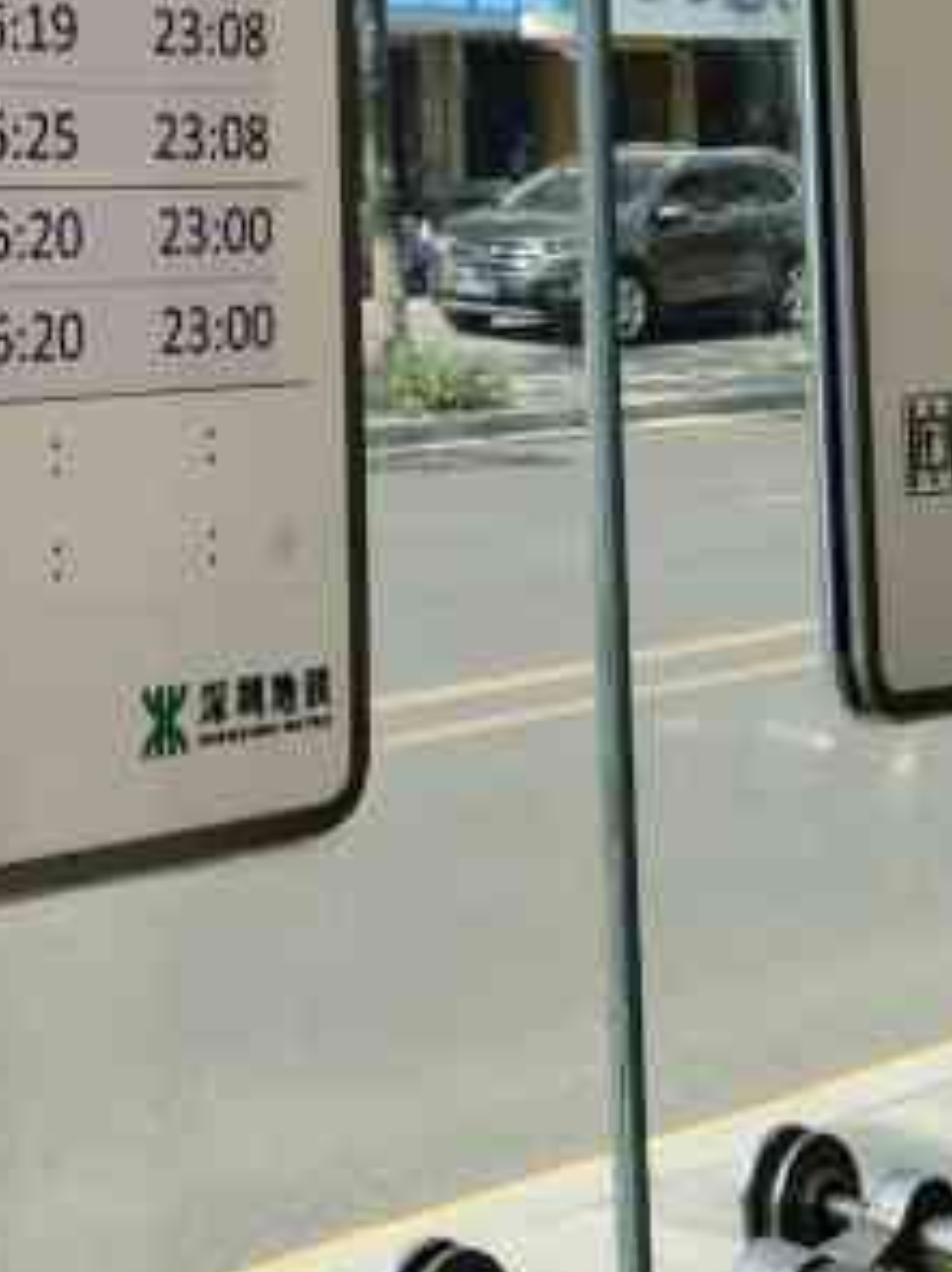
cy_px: -97
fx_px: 3486
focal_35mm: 95
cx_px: -241
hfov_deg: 14.9
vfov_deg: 19.8
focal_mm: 4.35
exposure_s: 1/1429
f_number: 1.8
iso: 52
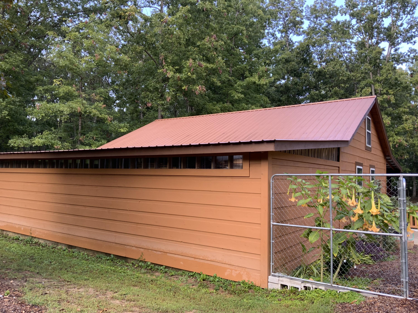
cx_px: 209
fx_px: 350
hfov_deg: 61.7
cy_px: 156
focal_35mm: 29
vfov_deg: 48.2
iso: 25
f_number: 1.8
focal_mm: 3
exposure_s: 1/122
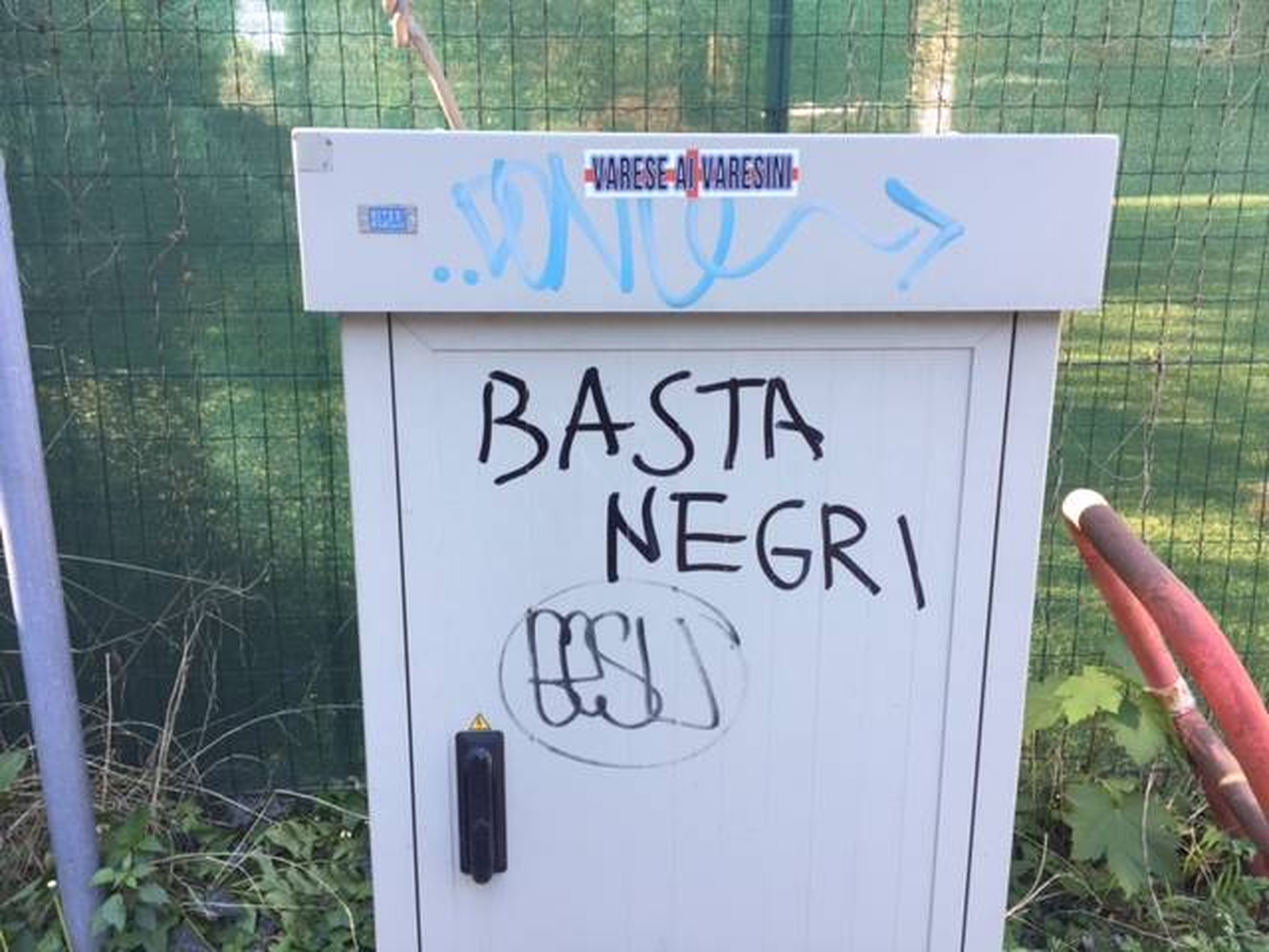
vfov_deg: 48.2
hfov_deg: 61.7
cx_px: 634
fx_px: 1063
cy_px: 476
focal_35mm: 29
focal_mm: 4.15
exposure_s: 1/100
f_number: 2.2
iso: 50
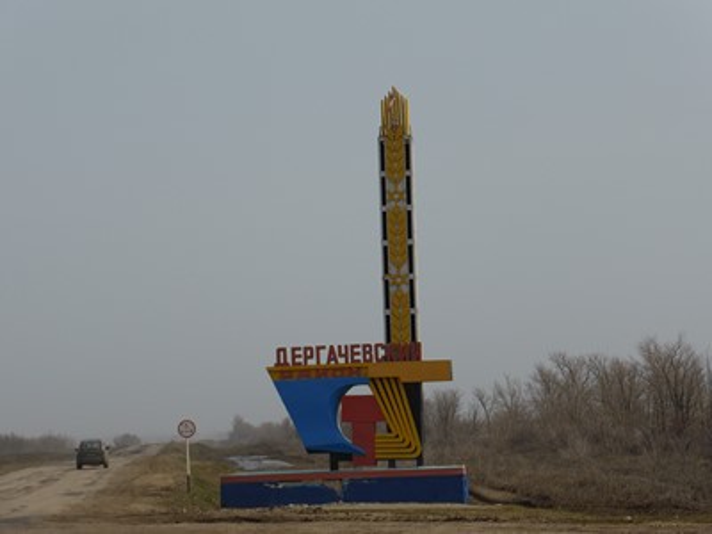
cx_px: 356
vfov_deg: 11.5
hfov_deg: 15.3
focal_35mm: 129
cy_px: 267
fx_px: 2653
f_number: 5.4
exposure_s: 1/1300
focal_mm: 23.1
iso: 100
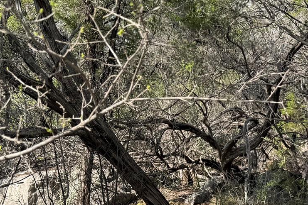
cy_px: 192
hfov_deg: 29.2
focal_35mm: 69
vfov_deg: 19.3
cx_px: 189
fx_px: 590
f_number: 1.78
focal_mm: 6.76
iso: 80
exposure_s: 1/1437
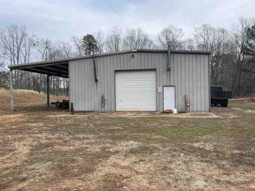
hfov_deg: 69.4
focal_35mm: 25
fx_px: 184
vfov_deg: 54.9
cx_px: 128
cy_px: 96
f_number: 1.6
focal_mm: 5.1
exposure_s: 1/2203
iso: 32
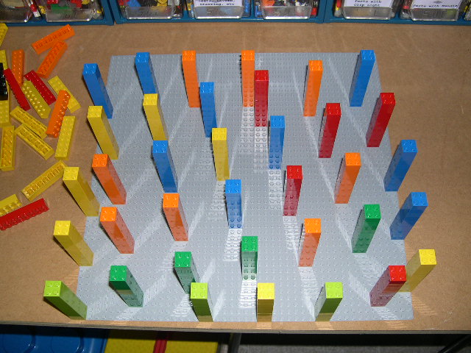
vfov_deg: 37.7
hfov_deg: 49.0
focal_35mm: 38
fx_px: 517
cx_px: 236
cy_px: 176
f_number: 2.8
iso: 100
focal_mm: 8
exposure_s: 1/60
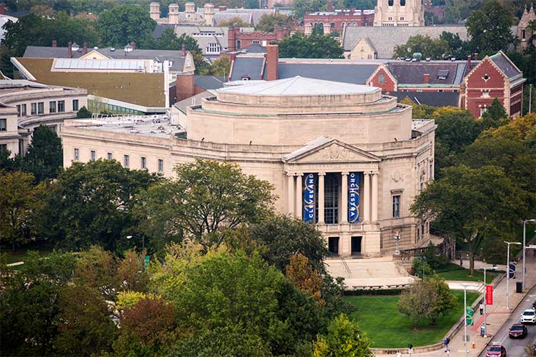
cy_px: 178
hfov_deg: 12.1
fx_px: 2531
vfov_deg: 8.1
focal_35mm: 170
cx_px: 268
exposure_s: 1/1600
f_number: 5.6
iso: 500
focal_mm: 170
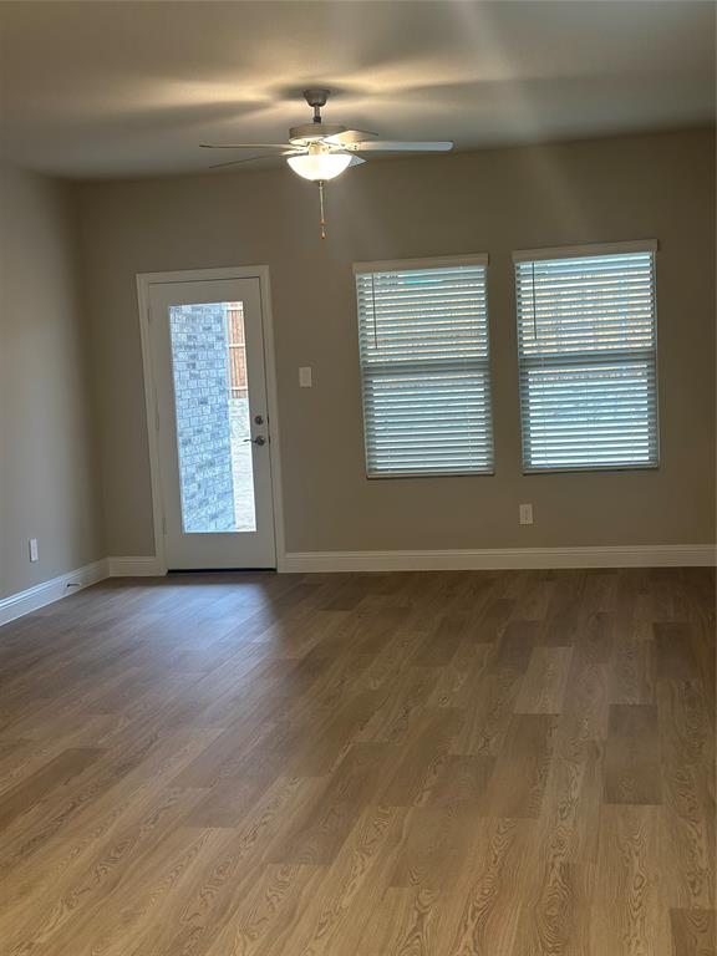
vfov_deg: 39.7
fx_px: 1326
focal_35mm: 48
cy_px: 478
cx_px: 358
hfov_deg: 30.3
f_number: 1.78
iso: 125
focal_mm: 6.86
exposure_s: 1/60
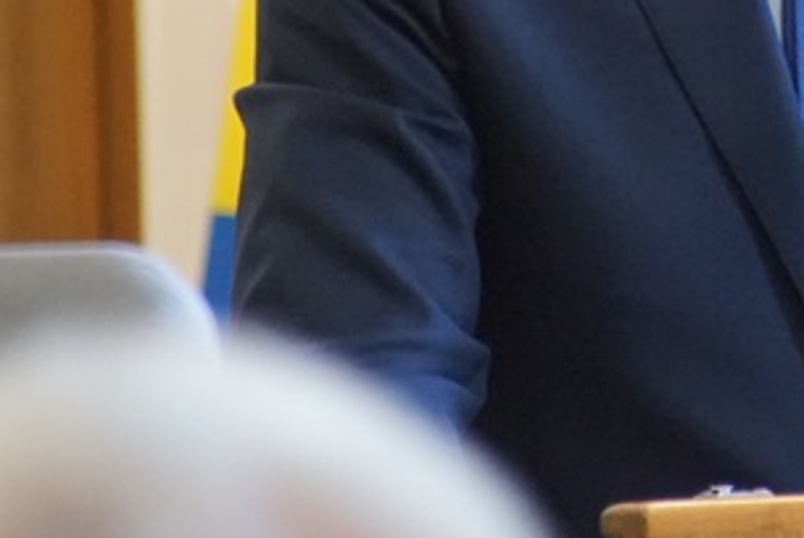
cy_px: -307
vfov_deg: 1.4
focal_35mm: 983
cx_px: 1018
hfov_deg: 2.1
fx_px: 21974
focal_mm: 200
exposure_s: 1/100
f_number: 6.3
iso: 3200
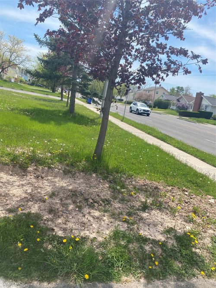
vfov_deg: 67.3
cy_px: 144
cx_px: 108
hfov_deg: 53.0
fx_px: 216
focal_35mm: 26
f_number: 1.8
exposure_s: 1/2410
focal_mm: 4.25
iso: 32
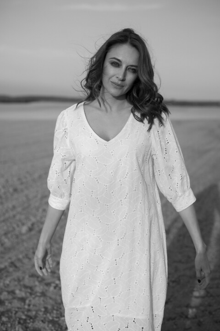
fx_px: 458
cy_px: 166
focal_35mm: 50
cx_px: 110
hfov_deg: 27.0
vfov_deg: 39.6
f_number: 3.2
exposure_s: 1/1600
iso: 400
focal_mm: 50
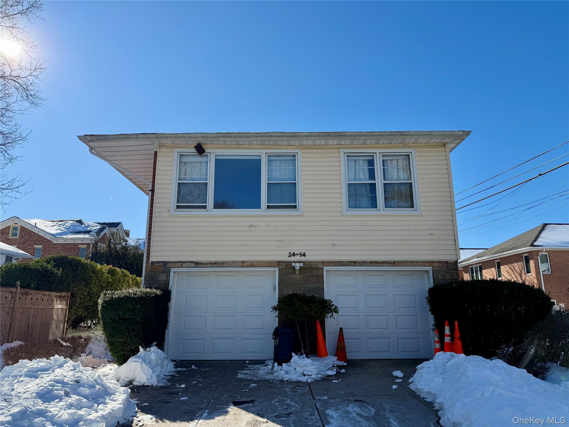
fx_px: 394
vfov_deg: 56.8
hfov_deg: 71.6
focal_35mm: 24
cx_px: 284
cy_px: 214
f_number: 1.78
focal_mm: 6.76
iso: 80
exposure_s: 1/4673
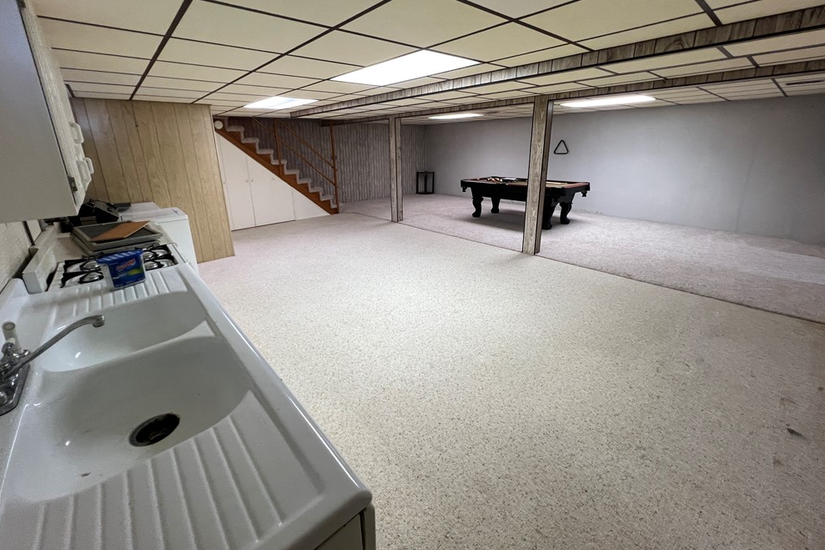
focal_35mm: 14
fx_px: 321
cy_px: 243
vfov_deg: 80.9
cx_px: 404
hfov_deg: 104.2
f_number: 1.8
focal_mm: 1.57
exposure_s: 1/120
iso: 160
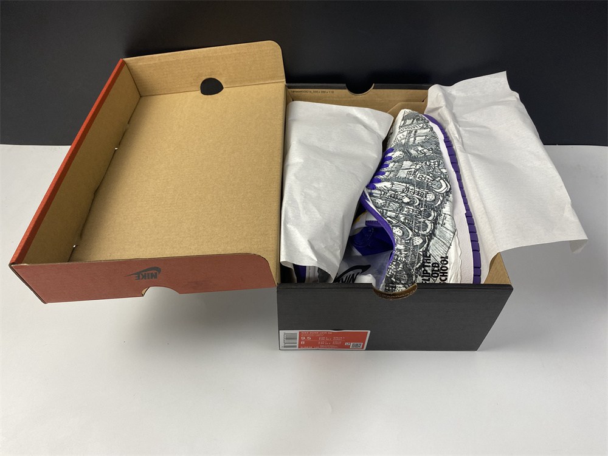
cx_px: 304
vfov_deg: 53.1
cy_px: 228
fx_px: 457
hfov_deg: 67.3
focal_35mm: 26
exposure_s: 1/100
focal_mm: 4.25
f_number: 1.8
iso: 50
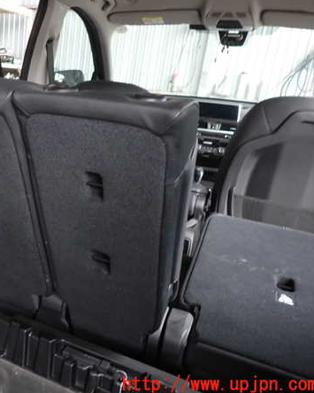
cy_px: 196
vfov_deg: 54.2
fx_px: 383
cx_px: 57
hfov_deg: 42.3
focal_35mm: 33
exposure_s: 1/30
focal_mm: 4.5
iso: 200
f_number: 2
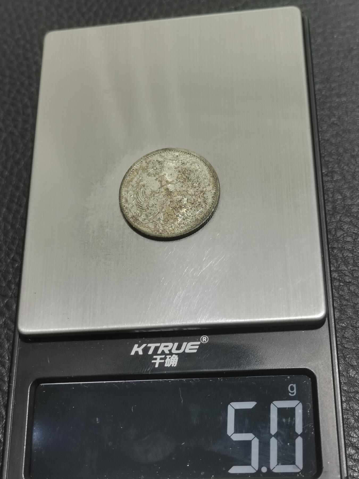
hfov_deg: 27.5
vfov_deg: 36.2
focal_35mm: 53
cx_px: 180
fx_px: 733
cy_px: 240
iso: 100
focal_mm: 5.58
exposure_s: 1/100
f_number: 1.8
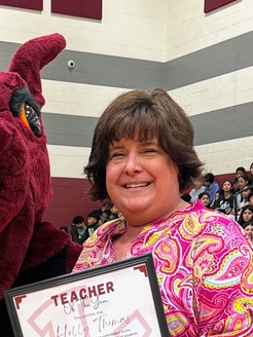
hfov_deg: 19.5
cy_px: 413
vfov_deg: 23.6
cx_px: 65
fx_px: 731
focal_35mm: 75
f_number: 1.78
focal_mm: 6.76
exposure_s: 1/60
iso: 200
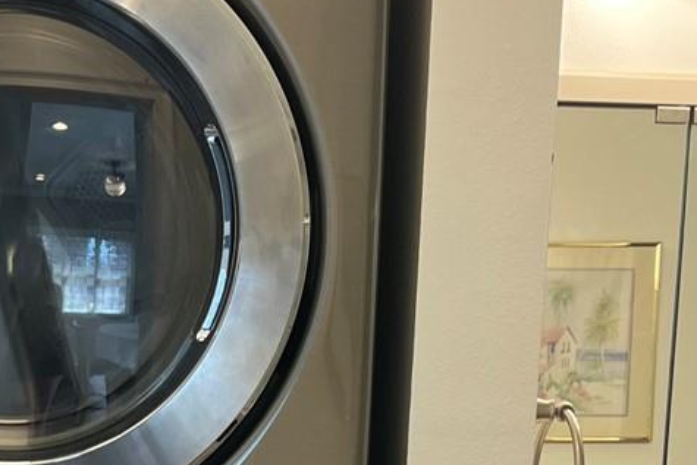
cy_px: 678
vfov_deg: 14.2
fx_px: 1762
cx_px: 126
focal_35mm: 91
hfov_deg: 22.0
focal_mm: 5.7
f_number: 1.5
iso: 80
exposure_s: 1/120
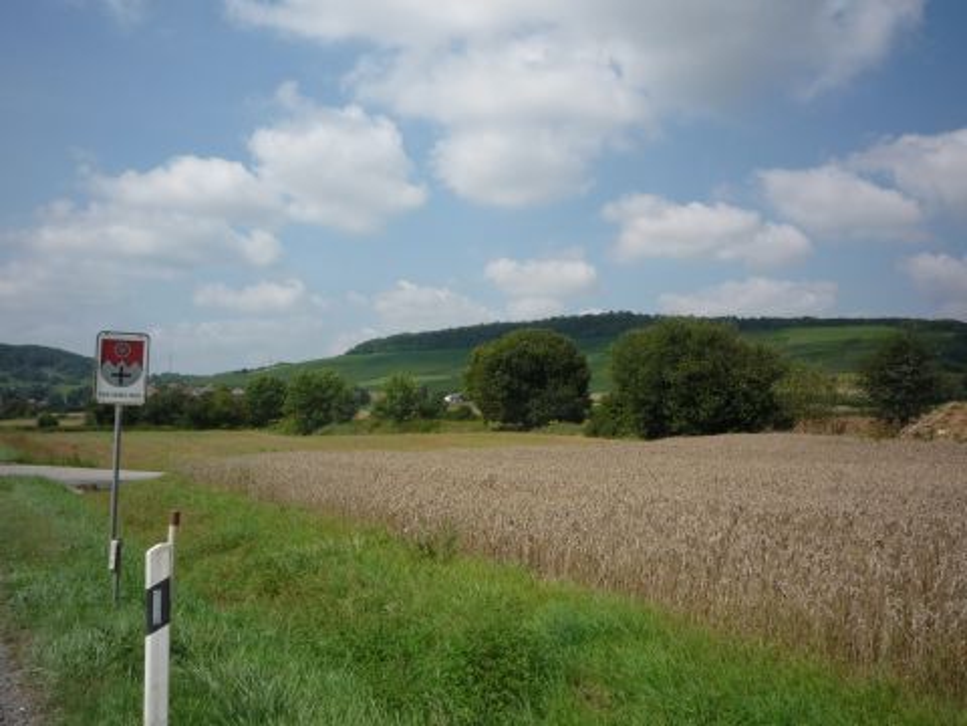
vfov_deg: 44.2
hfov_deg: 56.8
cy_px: 363
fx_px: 894
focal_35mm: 32
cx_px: 484
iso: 100
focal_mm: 5.2
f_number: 5.6
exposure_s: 1/640
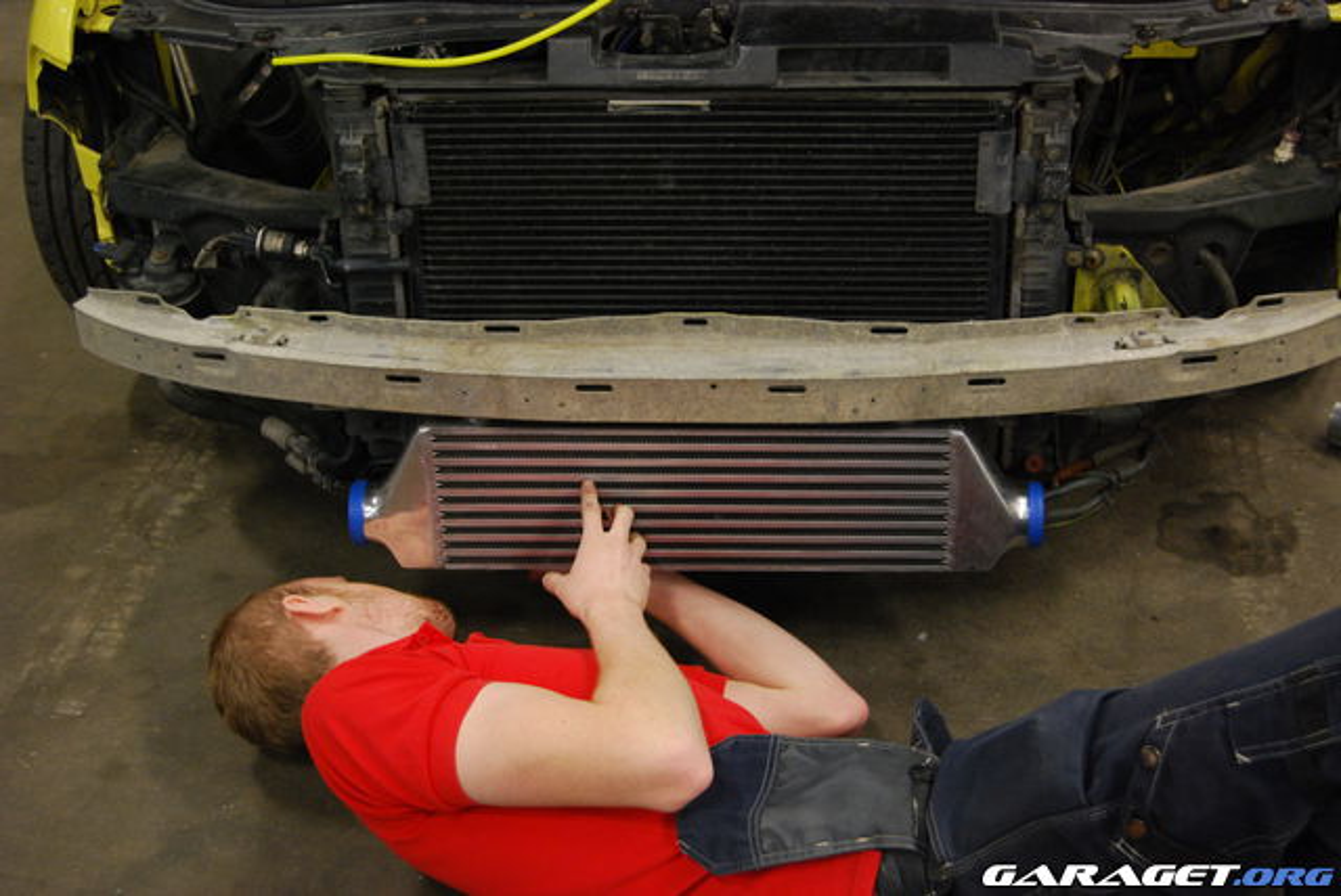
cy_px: 448
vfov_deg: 25.8
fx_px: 1957
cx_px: 670
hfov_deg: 37.8
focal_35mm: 52
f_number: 4.8
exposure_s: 1/20
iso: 800
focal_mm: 35
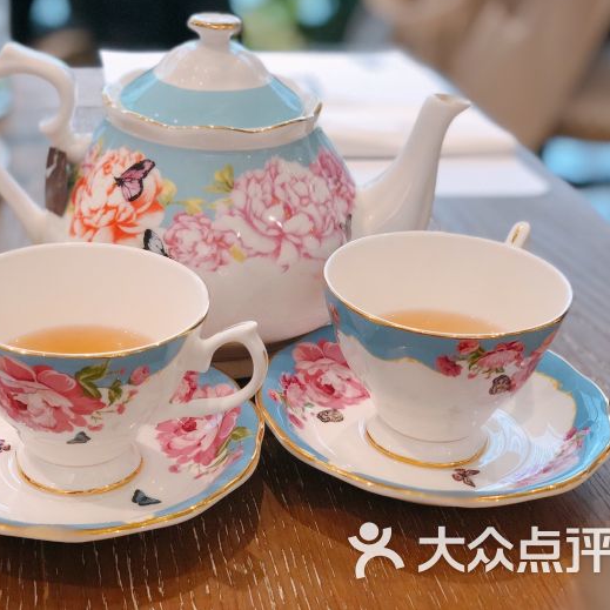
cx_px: 232
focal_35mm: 62
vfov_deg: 27.7
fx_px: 1236
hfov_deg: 27.6
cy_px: 303
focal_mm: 6
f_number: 2.4
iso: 100
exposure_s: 1/50
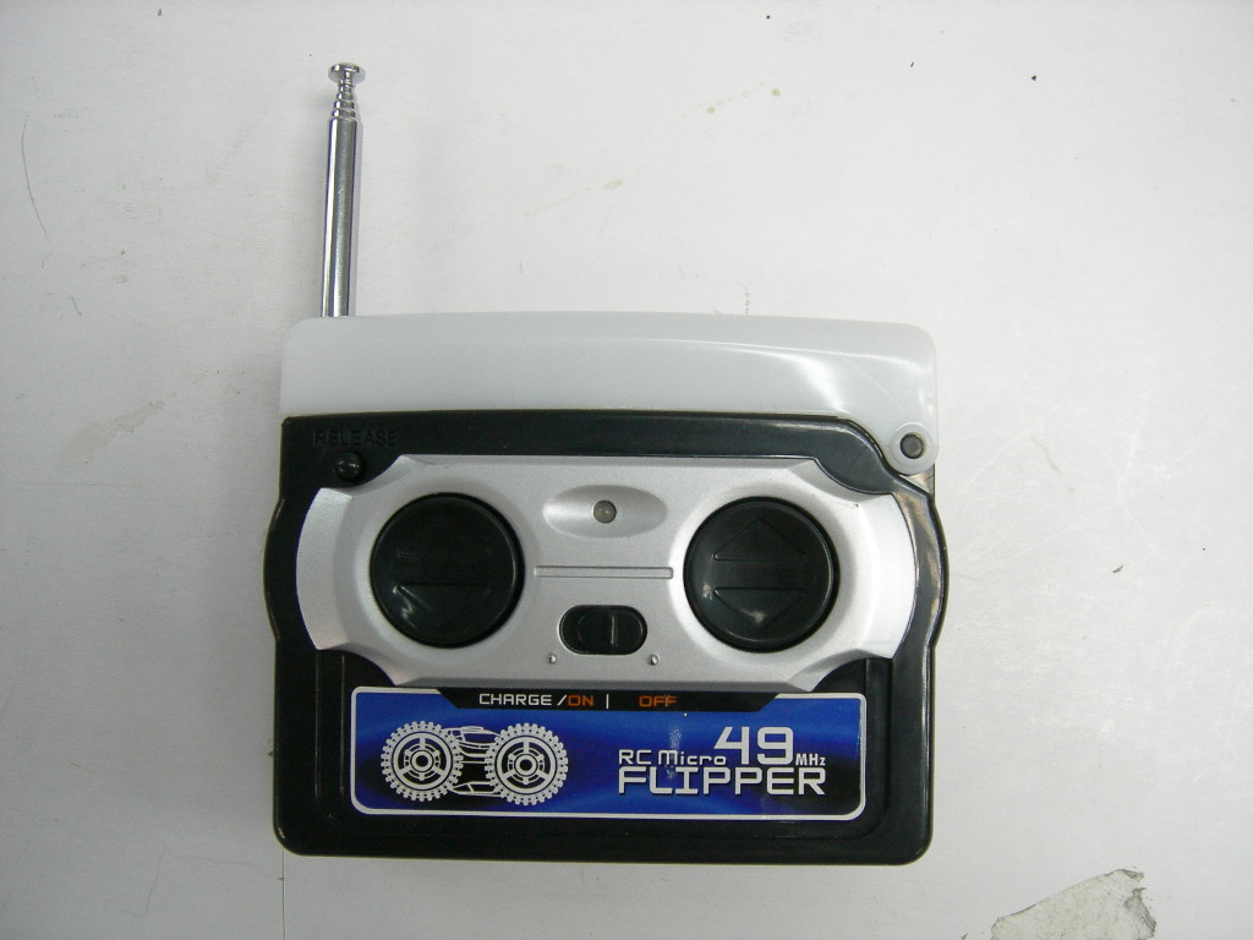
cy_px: 470
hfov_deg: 51.4
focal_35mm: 36
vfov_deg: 39.7
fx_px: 1303
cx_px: 626
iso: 200
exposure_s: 1/51.2
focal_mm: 7.5
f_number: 3
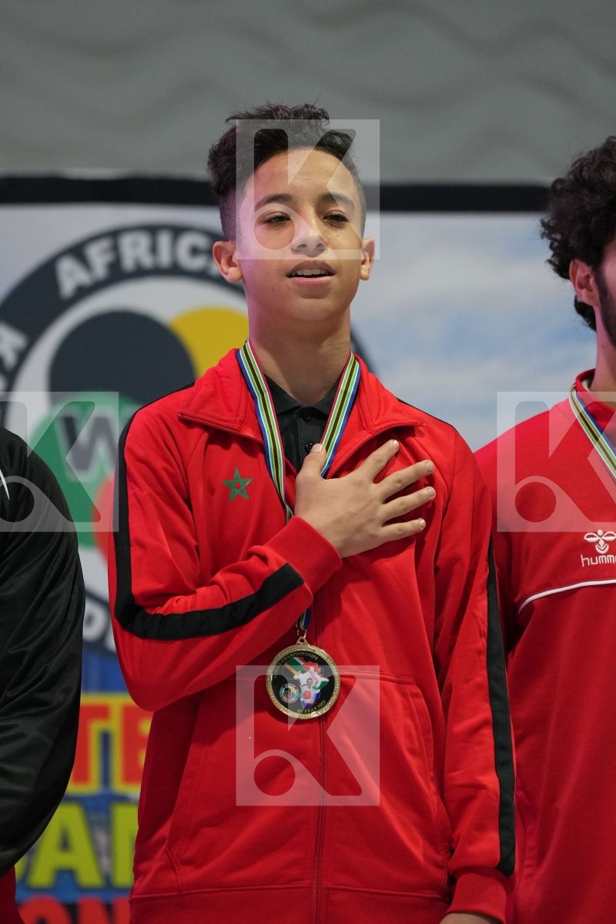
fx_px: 7699
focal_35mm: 300
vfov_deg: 6.9
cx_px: 308
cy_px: 462
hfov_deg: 4.6
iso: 2500
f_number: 2.8
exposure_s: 1/250
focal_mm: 200
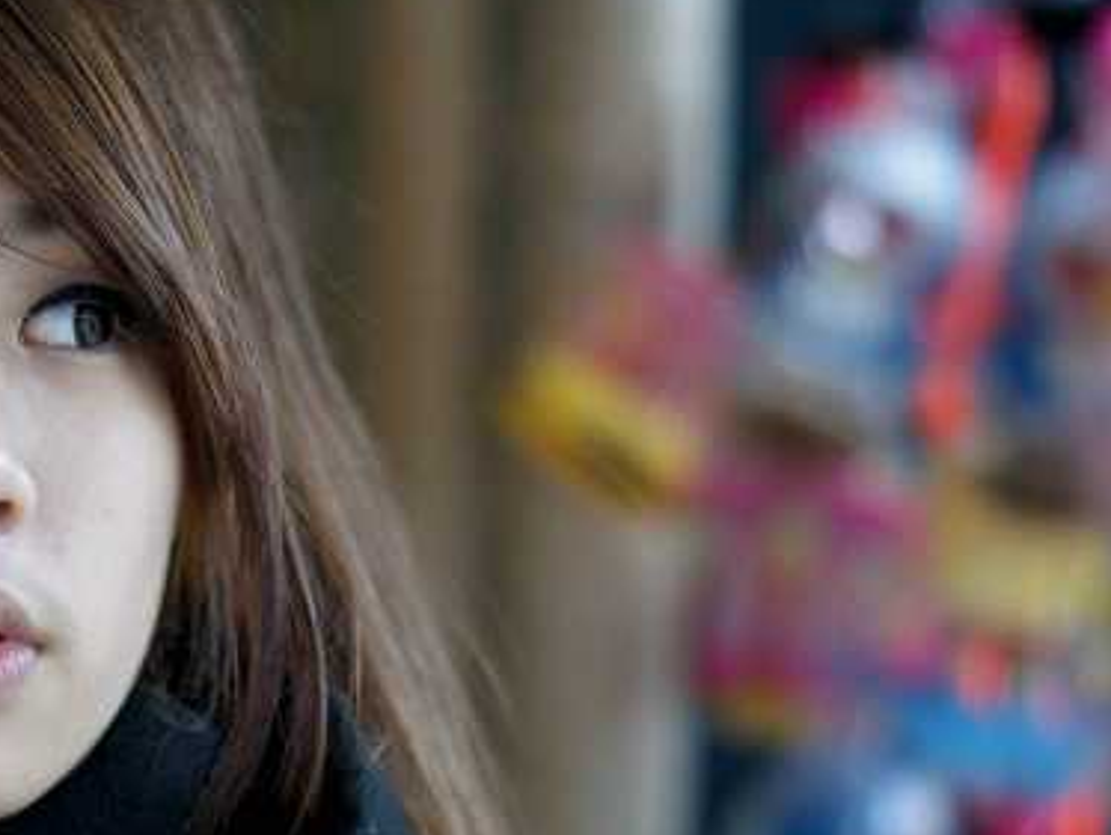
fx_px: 4946
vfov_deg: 9.6
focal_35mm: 154
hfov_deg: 12.7
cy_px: 609
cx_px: 119
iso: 100
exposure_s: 1/160
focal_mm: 50
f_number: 1.8
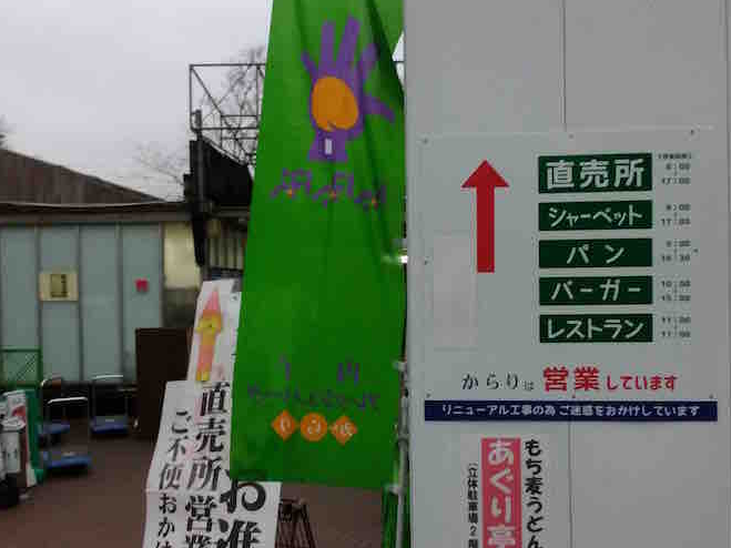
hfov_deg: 45.8
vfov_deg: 35.1
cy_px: 300
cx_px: 385
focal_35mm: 41
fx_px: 866
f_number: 2.4
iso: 100
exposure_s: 1/33.3
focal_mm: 2.87
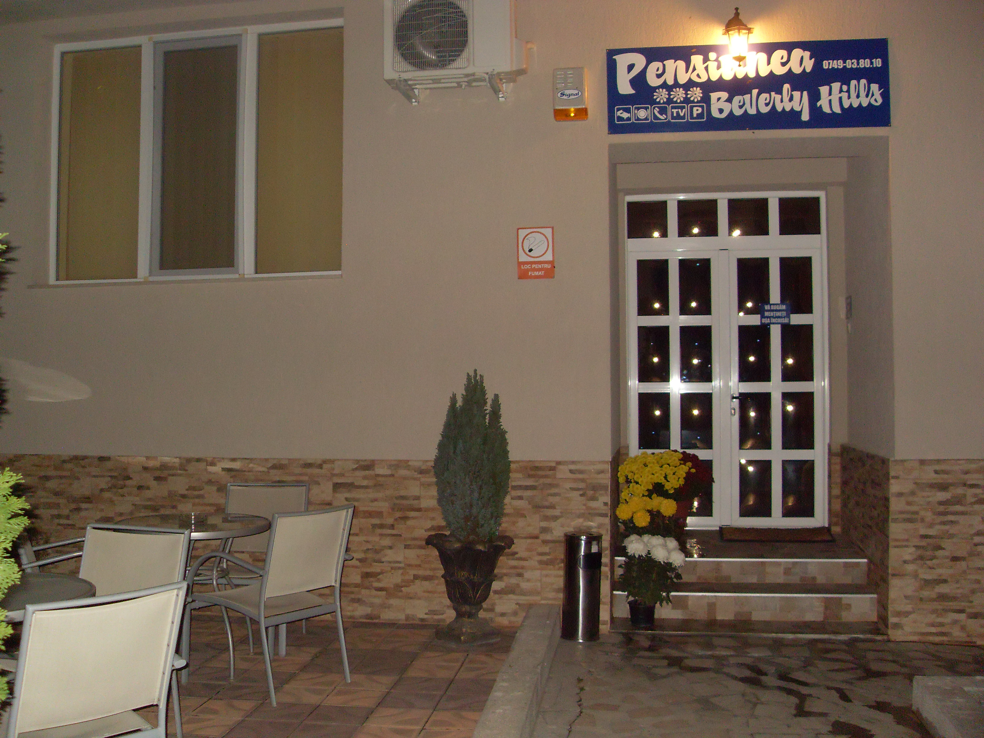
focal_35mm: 37
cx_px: 492
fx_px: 1052
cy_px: 369
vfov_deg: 38.7
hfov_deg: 50.1
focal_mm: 6.3
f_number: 2.8
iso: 240
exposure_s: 1/45
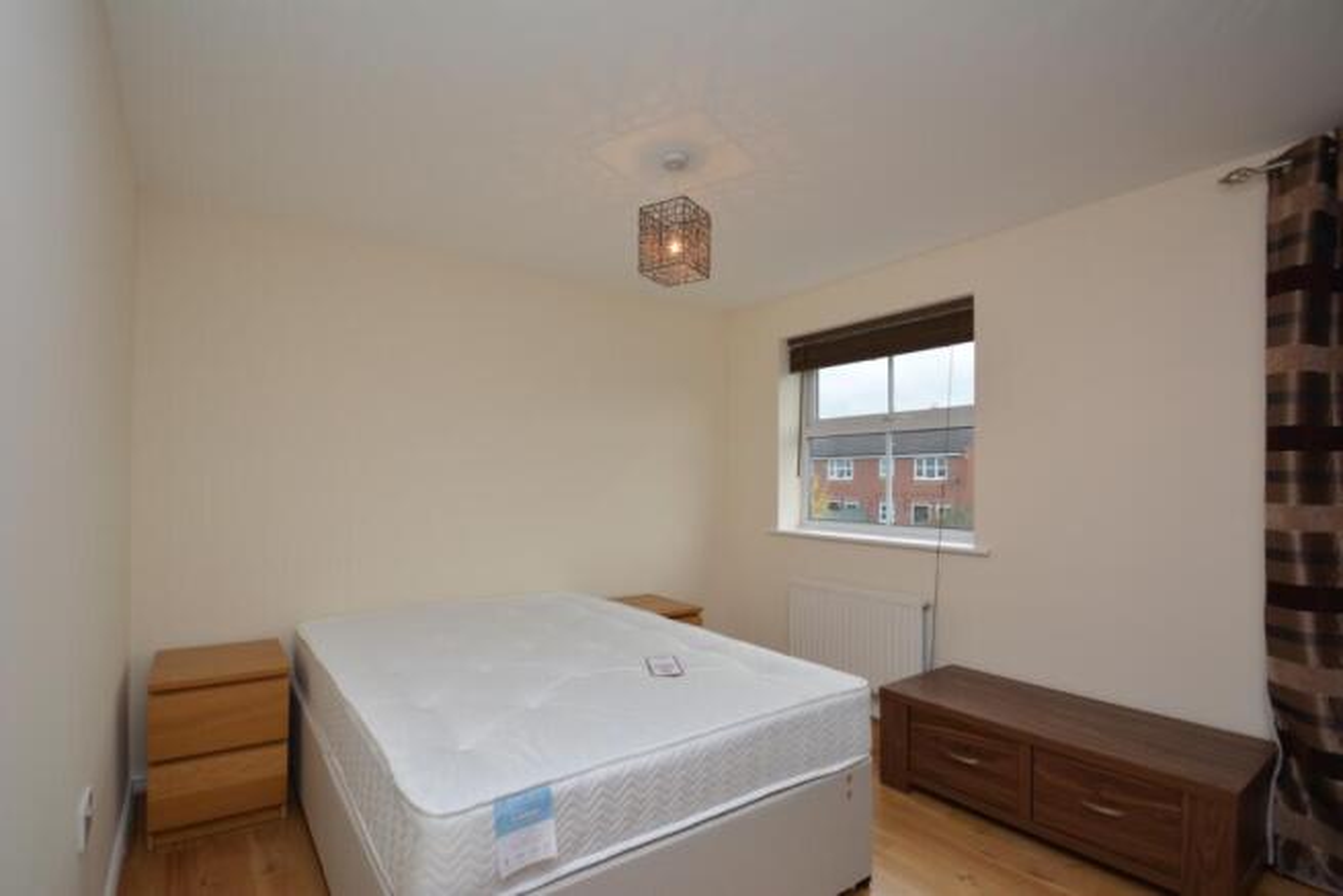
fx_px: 616
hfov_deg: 95.0
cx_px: 672
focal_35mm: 16
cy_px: 448
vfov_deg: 72.1
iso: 100
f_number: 4
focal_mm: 11
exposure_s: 1/60
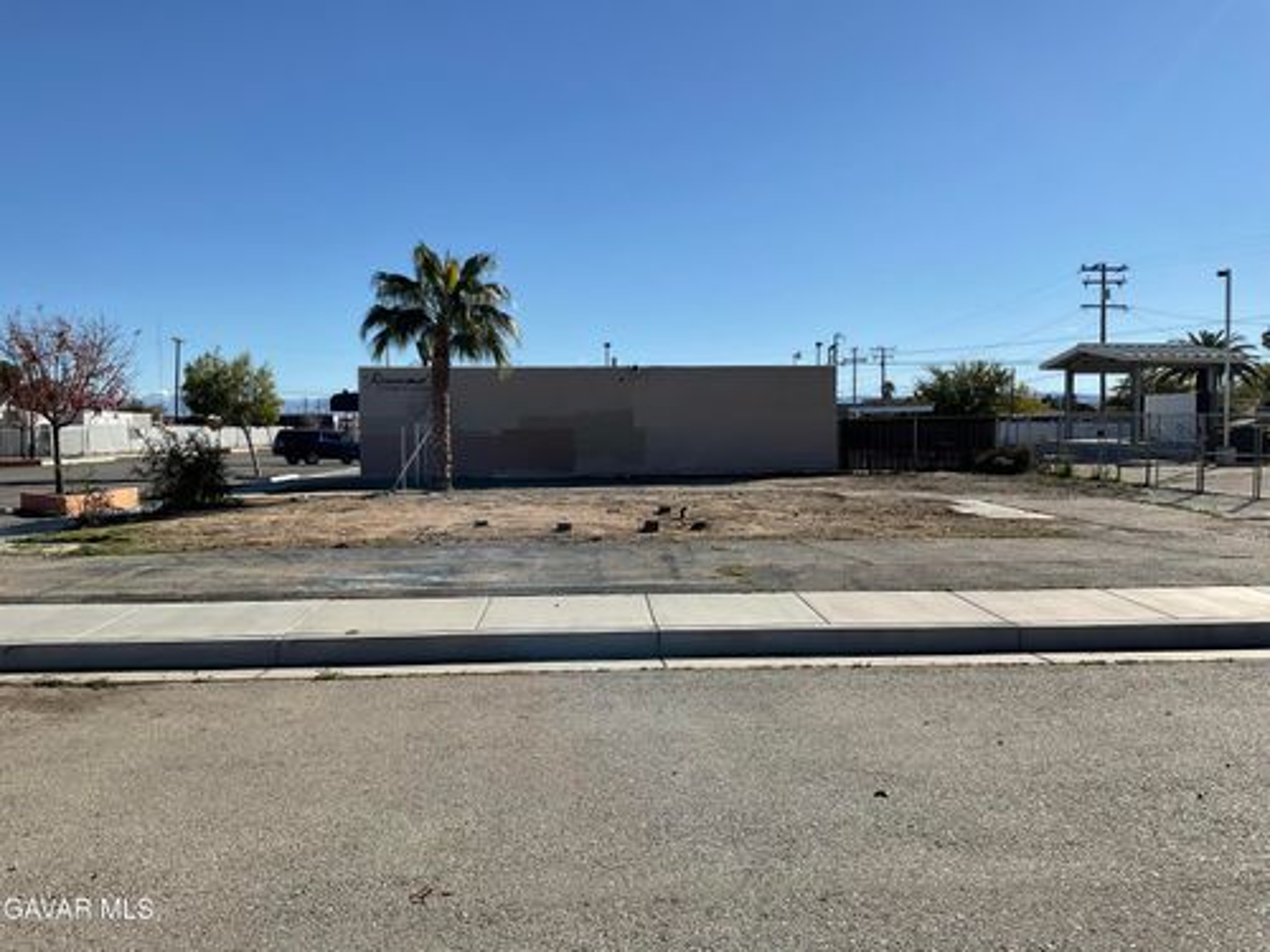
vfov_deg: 48.2
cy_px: 476
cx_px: 635
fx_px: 1064
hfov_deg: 61.7
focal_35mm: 29
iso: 16
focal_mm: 3
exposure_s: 1/3322
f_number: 1.8
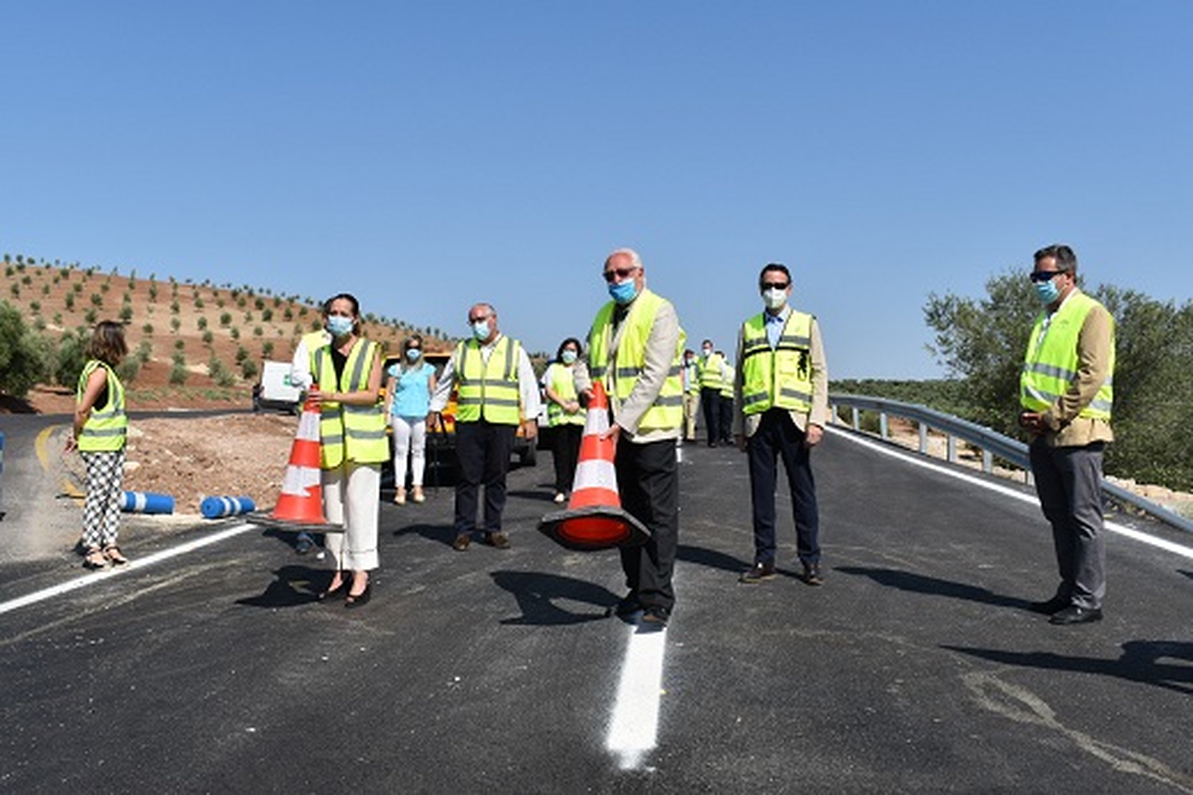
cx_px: 596
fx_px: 1143
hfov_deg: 55.1
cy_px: 398
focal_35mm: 34
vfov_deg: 38.4
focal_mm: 23
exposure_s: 1/500
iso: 200
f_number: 11
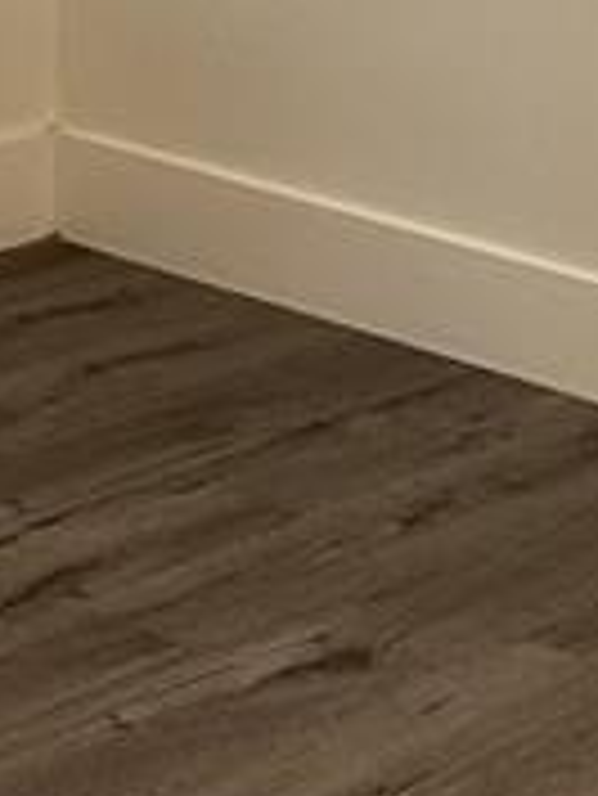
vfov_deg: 12.0
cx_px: 423
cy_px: 31
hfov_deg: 9.1
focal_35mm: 163
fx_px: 3750
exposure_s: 1/60
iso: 200
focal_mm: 6.86
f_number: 1.78
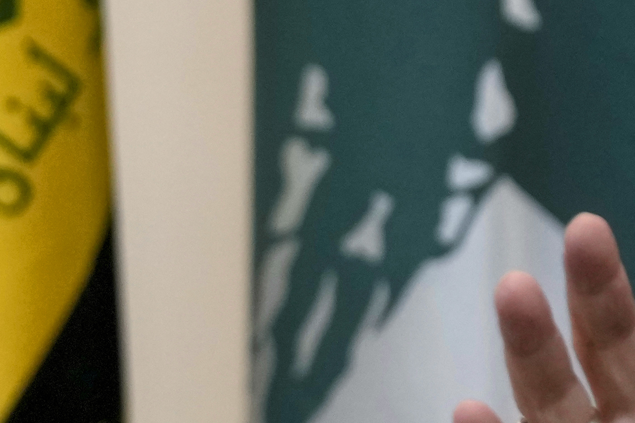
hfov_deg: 4.6
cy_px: 15
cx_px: 930
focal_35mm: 450
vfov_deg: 3.1
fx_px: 7936
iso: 1600
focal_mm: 118
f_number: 3.5
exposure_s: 1/250
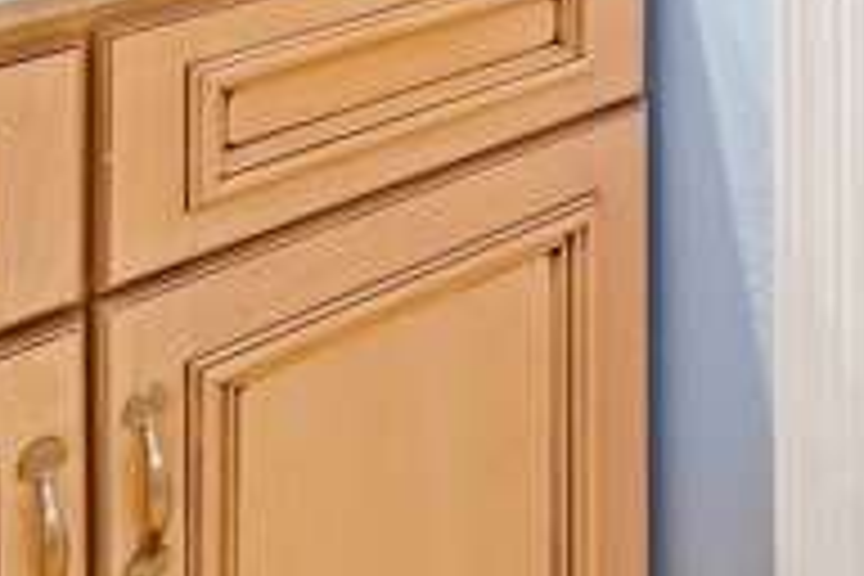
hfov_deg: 32.1
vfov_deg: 16.9
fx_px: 1440
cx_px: 738
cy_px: -572
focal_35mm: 60
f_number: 8
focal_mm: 10
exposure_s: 1/1.67
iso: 800
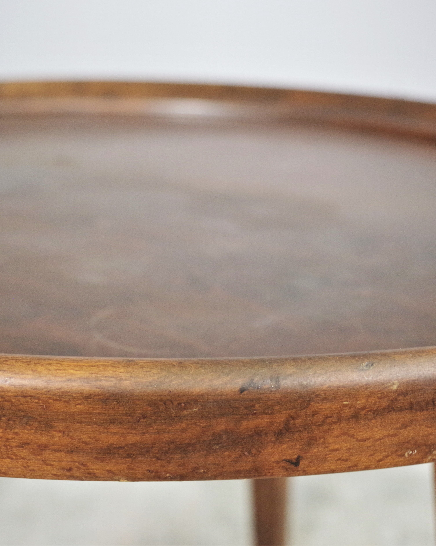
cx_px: 145
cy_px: 273
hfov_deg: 27.4
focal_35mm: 55
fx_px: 887
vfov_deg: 34.2
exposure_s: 1/60
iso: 800
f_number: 4
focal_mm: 26.25
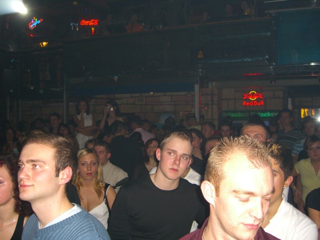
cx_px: 160
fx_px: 351
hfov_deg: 49.0
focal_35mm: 38
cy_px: 120
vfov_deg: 37.7
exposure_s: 1/60
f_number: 2.8
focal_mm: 7.9
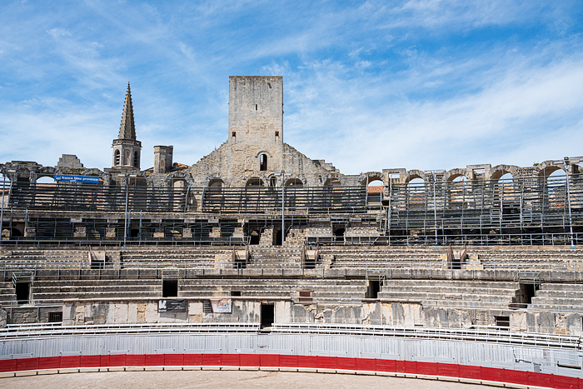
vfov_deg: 43.6
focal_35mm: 30
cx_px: 292
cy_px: 194
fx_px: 486
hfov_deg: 61.9
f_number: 18
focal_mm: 30
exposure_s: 1/250
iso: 400
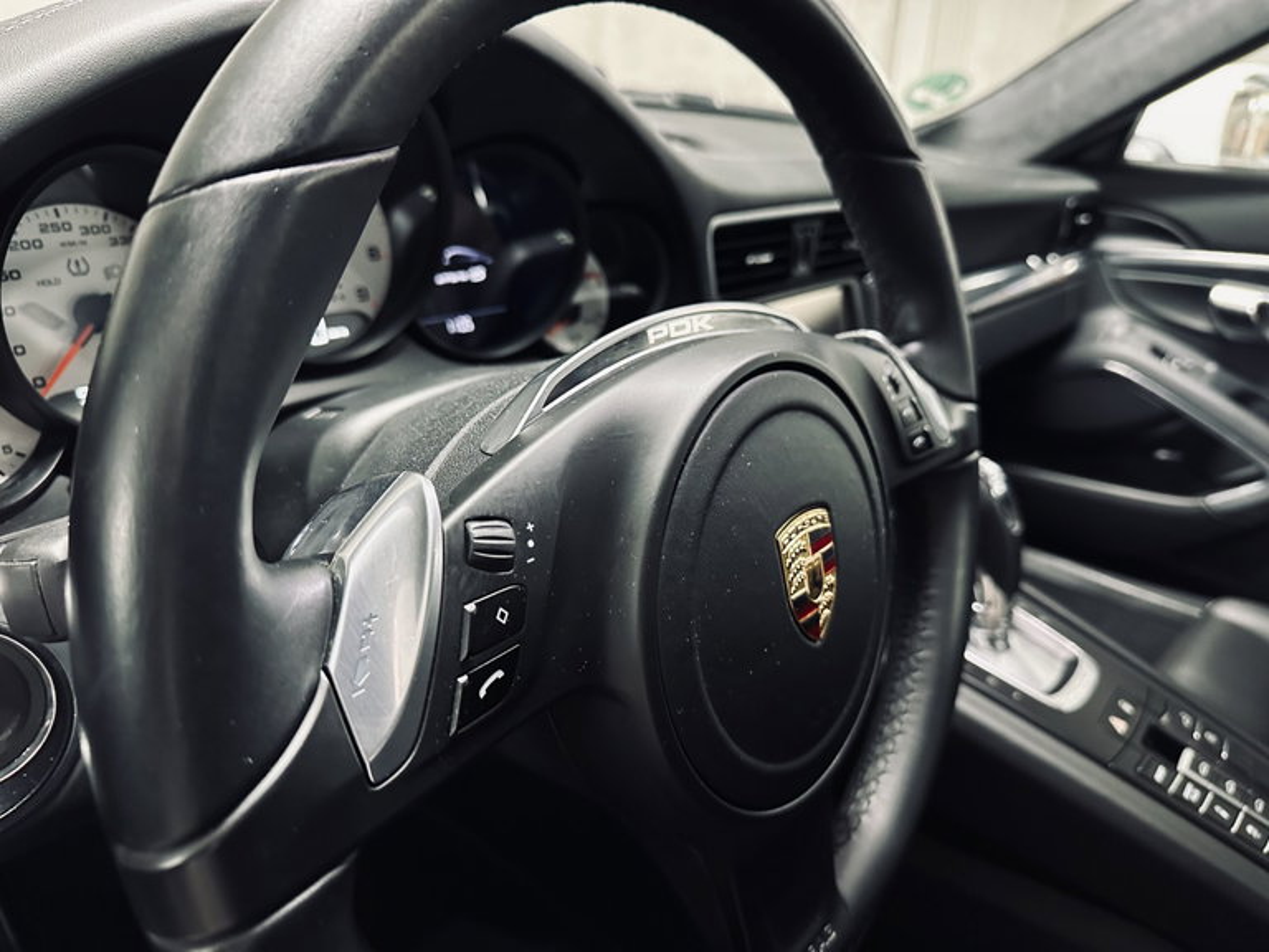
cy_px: 476
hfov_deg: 71.6
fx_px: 880
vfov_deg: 56.8
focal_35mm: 24
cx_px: 634
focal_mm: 6.86
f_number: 1.78
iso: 640
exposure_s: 1/33
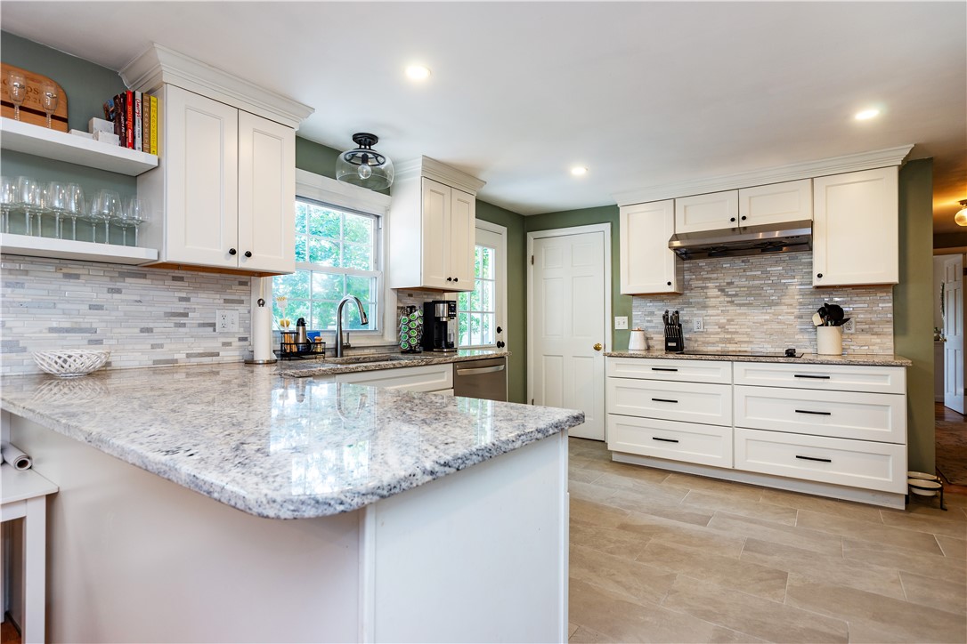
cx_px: 484
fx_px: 483
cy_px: 322
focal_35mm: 18
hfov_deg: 90.0
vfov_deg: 67.4
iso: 100
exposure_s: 1/6
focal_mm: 18
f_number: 6.3
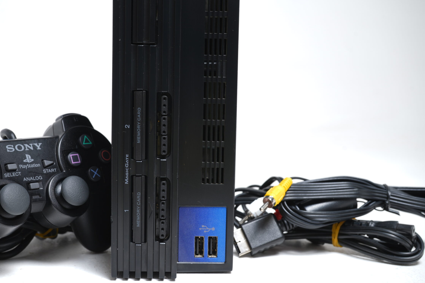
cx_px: 183
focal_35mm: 62
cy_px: 137
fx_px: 732
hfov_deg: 32.3
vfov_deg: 21.9
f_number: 9
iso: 64
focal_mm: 54
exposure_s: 1
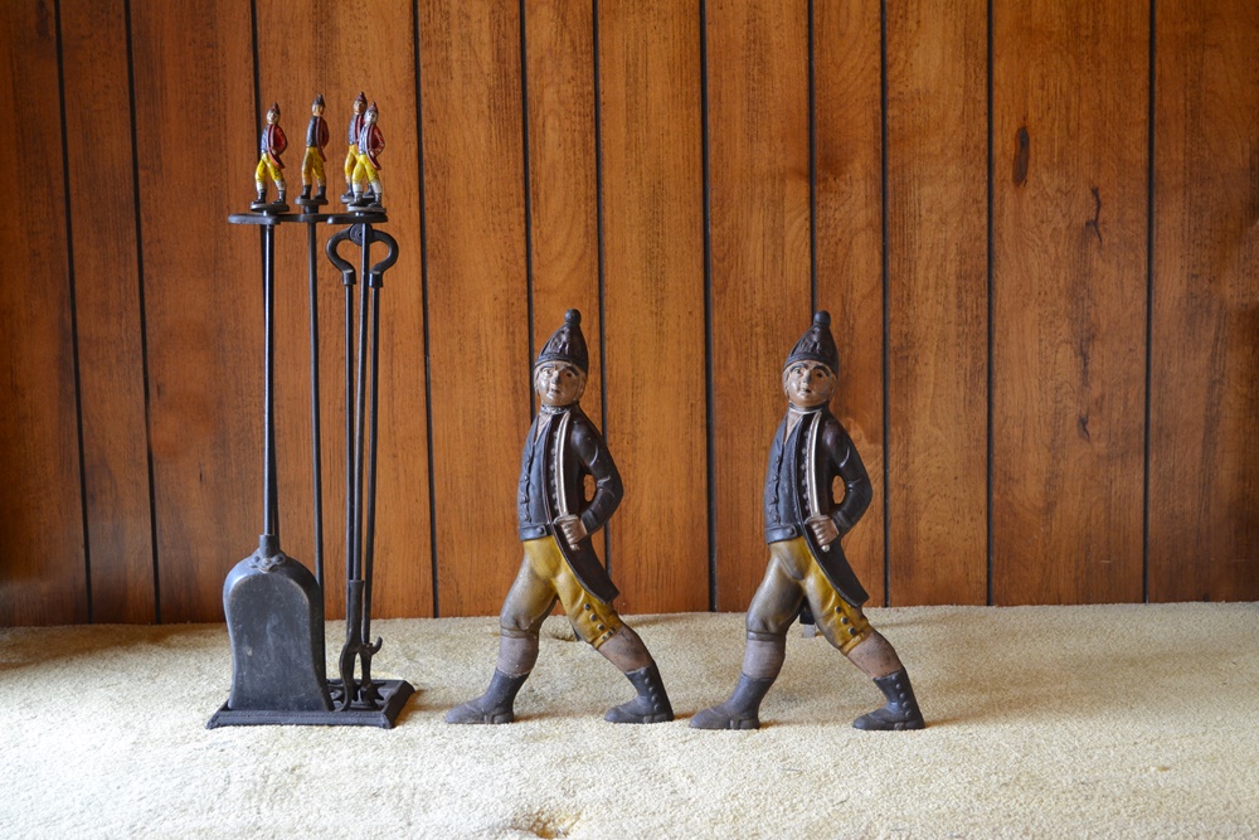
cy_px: 420
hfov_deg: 38.9
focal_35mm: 51
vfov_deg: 26.5
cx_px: 630
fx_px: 1784
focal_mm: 34
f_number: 5
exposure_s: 1/20
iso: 400
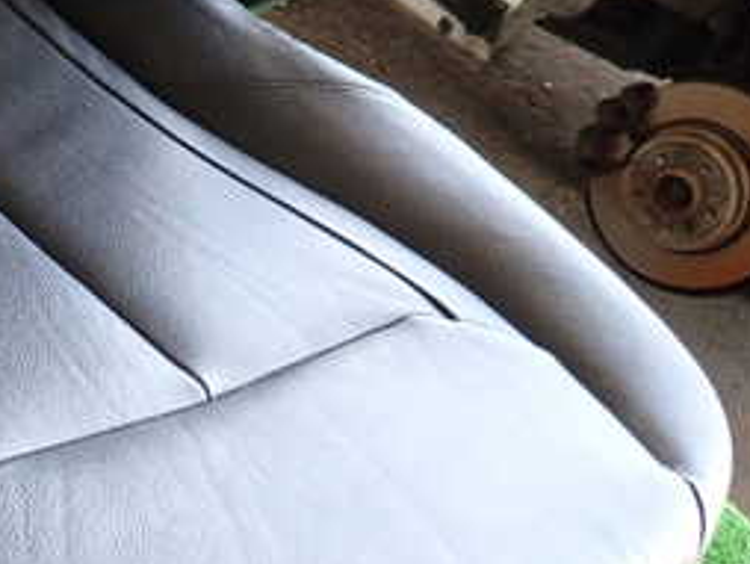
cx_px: -47
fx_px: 1280
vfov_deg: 24.6
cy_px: 416
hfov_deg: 29.8
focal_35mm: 59
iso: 200
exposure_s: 1/60
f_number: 2
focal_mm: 4.5
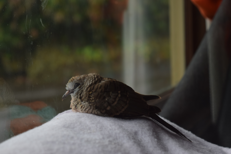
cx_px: 116
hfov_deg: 24.6
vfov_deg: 16.6
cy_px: 77
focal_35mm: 82
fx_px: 529
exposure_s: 1/60
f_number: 5.6
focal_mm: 55
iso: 640
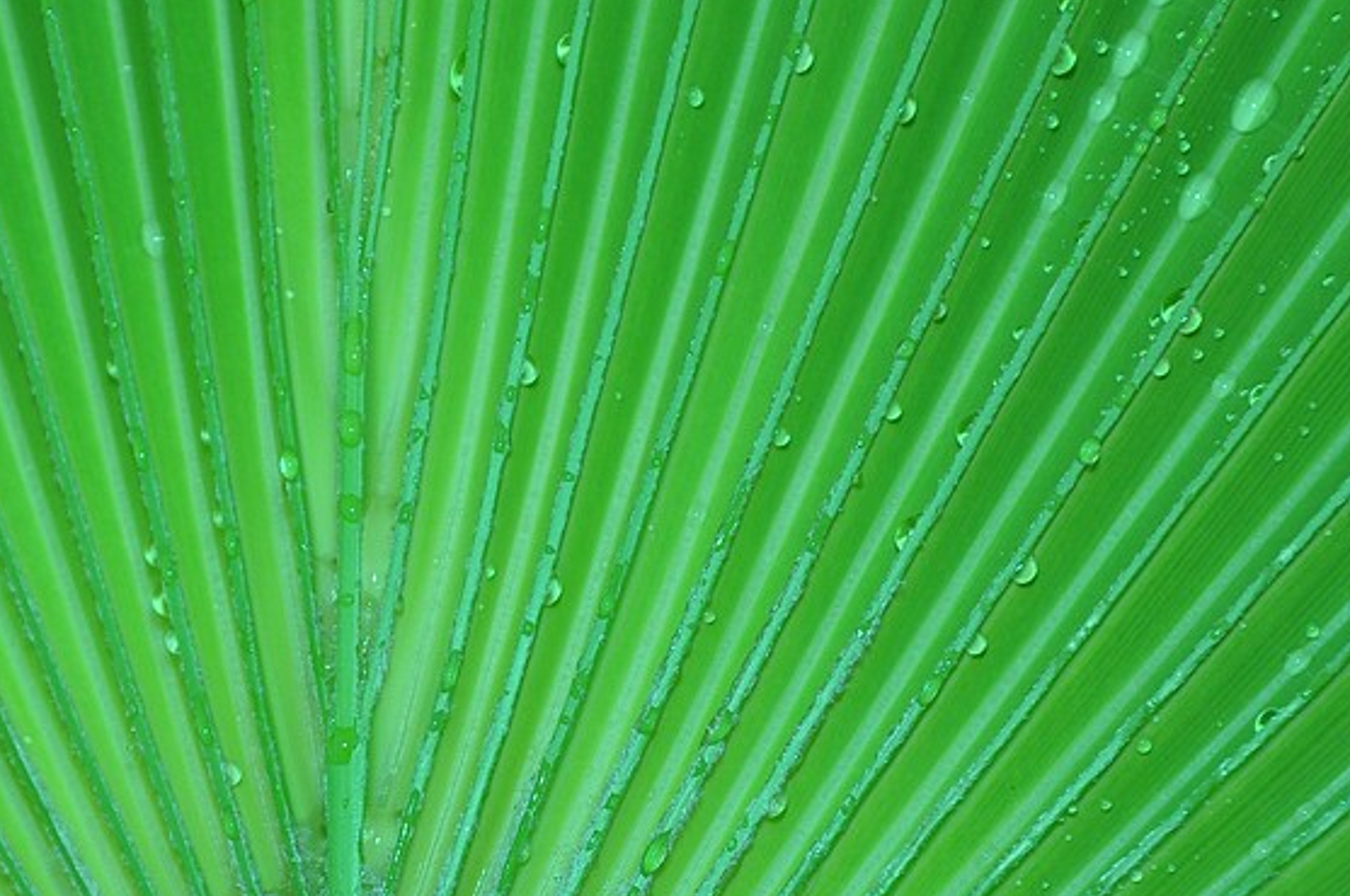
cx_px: 381
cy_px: 763
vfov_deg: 6.8
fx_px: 7529
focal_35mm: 201
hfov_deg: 10.2
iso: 320
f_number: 5.3
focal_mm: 62
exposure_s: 1/125
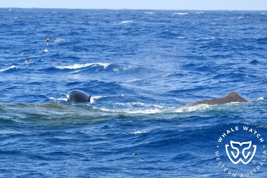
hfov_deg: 9.2
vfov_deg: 6.1
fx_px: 1668
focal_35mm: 225
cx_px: 134
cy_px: 89
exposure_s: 1/1600
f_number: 6.3
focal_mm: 150
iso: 400
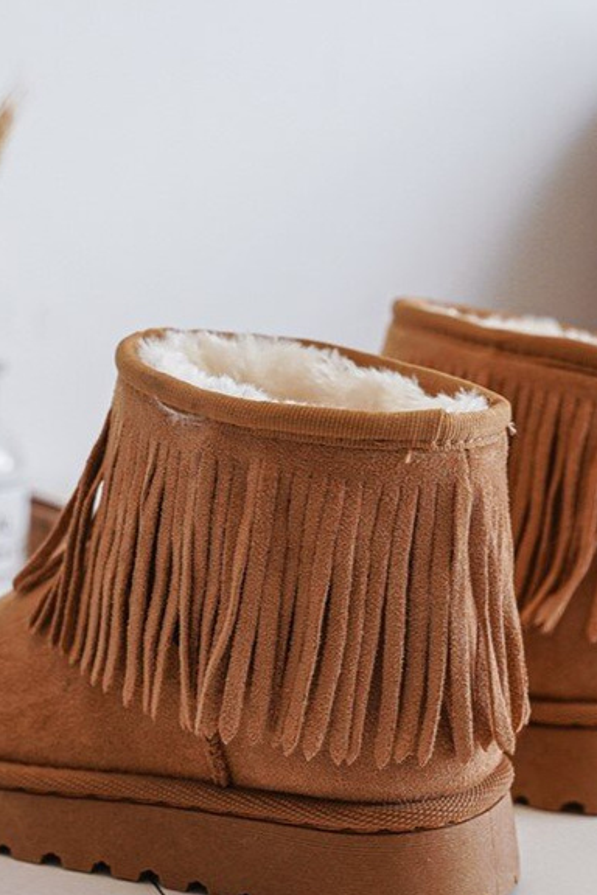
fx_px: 1393
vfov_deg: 35.5
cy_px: 525
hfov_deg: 24.2
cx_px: 337
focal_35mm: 56
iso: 500
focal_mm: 43
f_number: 4
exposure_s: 1/100
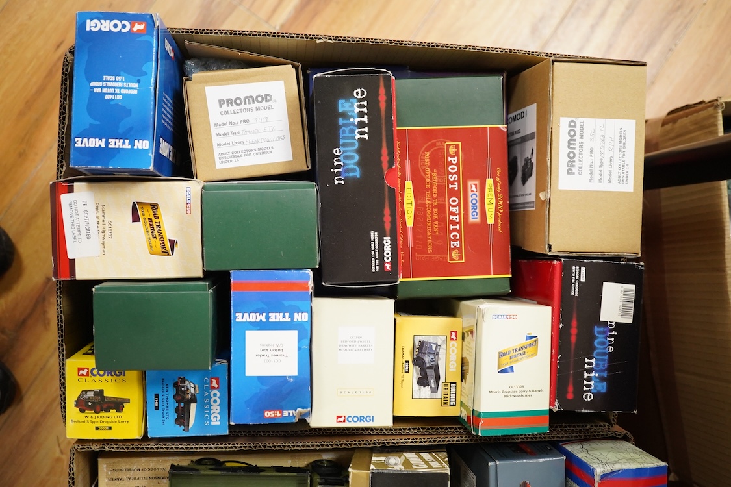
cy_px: 244
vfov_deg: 29.9
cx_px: 366
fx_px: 914
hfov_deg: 43.6
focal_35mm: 45
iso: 2000
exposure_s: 1/100
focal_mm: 30
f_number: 6.3
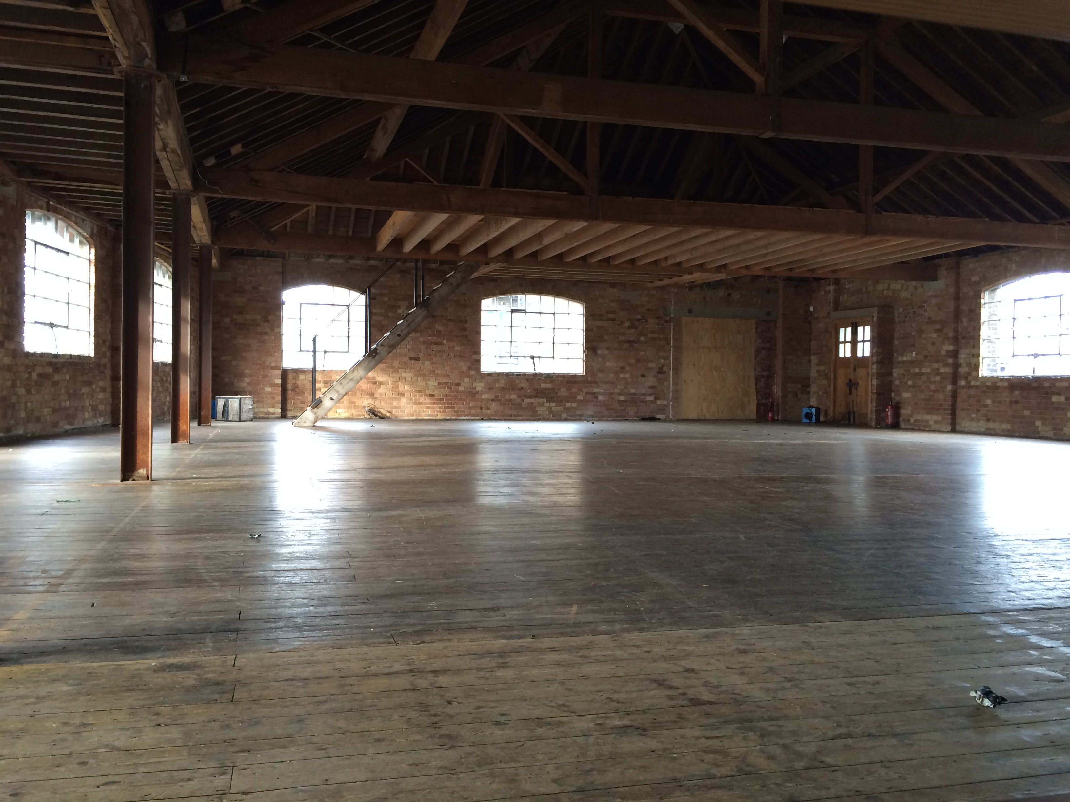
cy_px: 401
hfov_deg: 61.7
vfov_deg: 48.2
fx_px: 896
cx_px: 535
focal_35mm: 29
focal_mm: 4.15
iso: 100
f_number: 2.2
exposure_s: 1/30
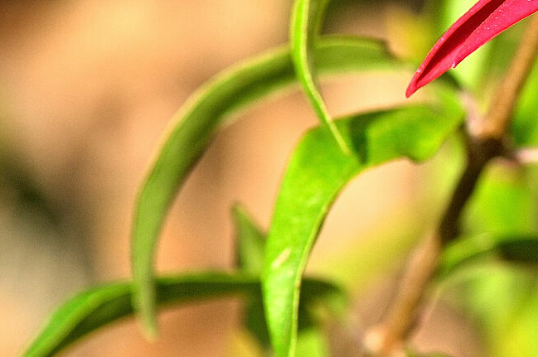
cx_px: 642
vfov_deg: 2.7
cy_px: 22
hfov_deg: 4.1
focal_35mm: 499
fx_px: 7448
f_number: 9
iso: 200
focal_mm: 90
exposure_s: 1/200
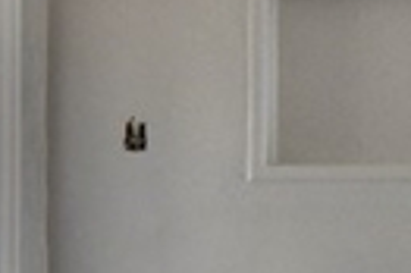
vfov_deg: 8.9
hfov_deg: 12.5
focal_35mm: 153
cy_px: 187
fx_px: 1744
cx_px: 693
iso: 800
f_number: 5
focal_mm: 13
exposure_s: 1/100
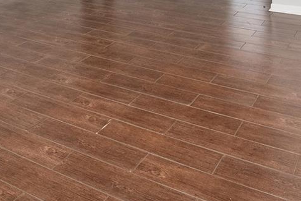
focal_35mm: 46
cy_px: -116
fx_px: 385
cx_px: 155
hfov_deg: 42.7
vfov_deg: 22.7
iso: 400
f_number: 7.1
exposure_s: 1/10
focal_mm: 14
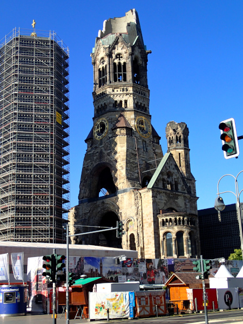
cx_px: 122
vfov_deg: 41.2
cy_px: 162
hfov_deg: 31.5
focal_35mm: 46
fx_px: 431
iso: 100
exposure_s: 1/500
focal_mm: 8.41
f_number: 4.5
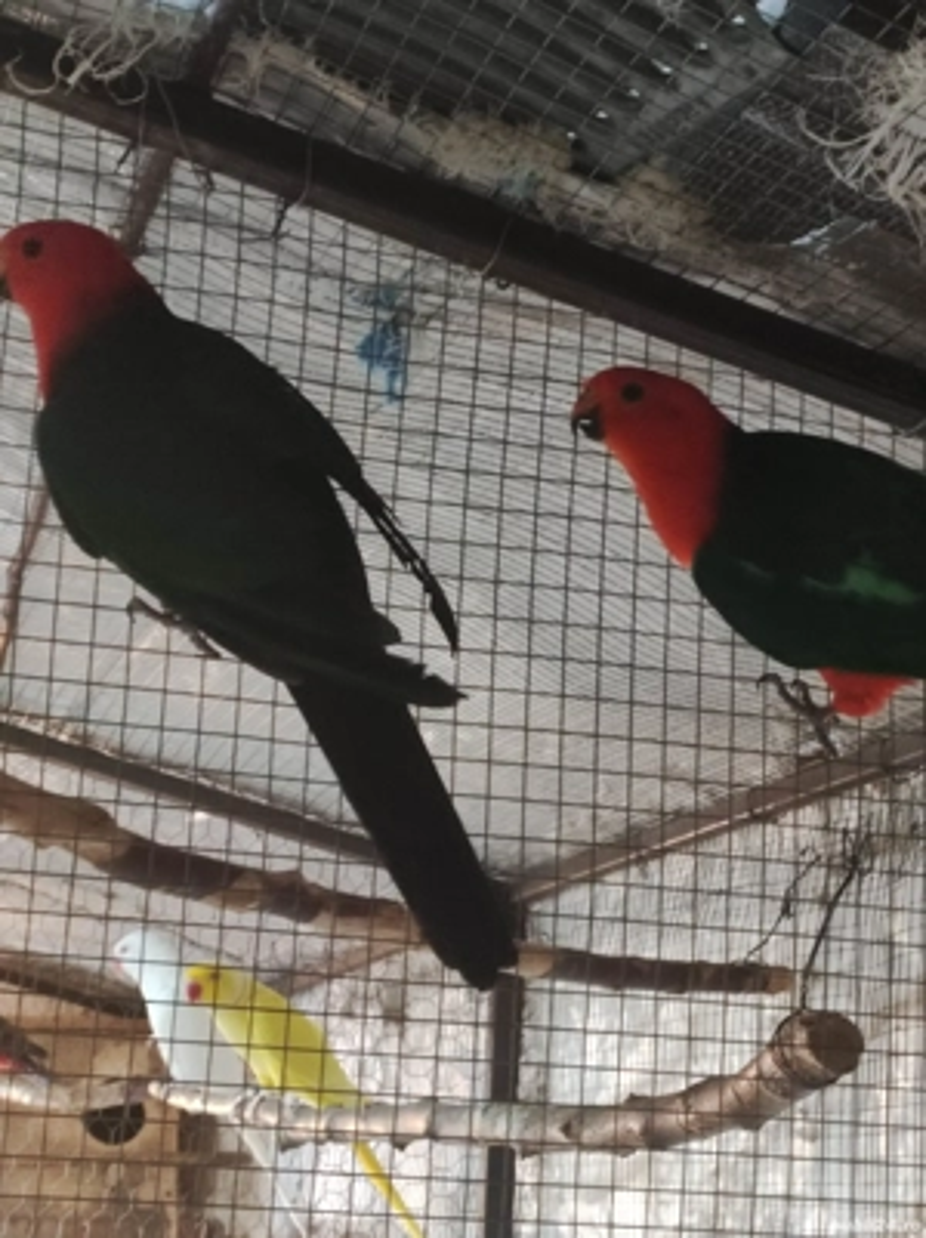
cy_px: 619
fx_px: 607
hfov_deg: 74.6
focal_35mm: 17
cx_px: 463
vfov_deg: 91.1
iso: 1183
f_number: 1.79
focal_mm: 4.74
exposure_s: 1/33
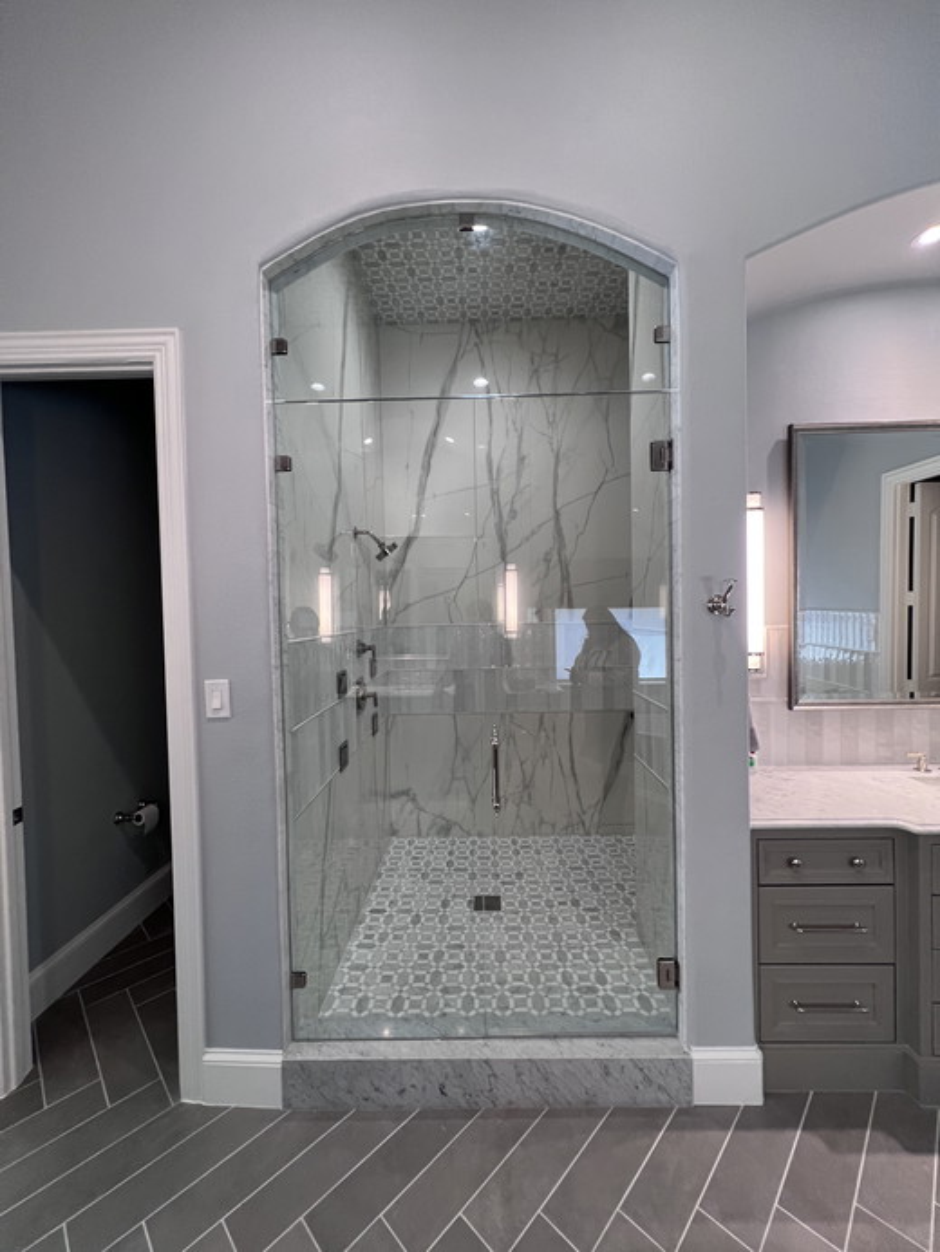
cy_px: 626
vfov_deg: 106.2
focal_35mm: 13
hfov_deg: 89.9
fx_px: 471
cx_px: 470
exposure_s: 1/60
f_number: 1.8
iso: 125
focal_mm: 1.57
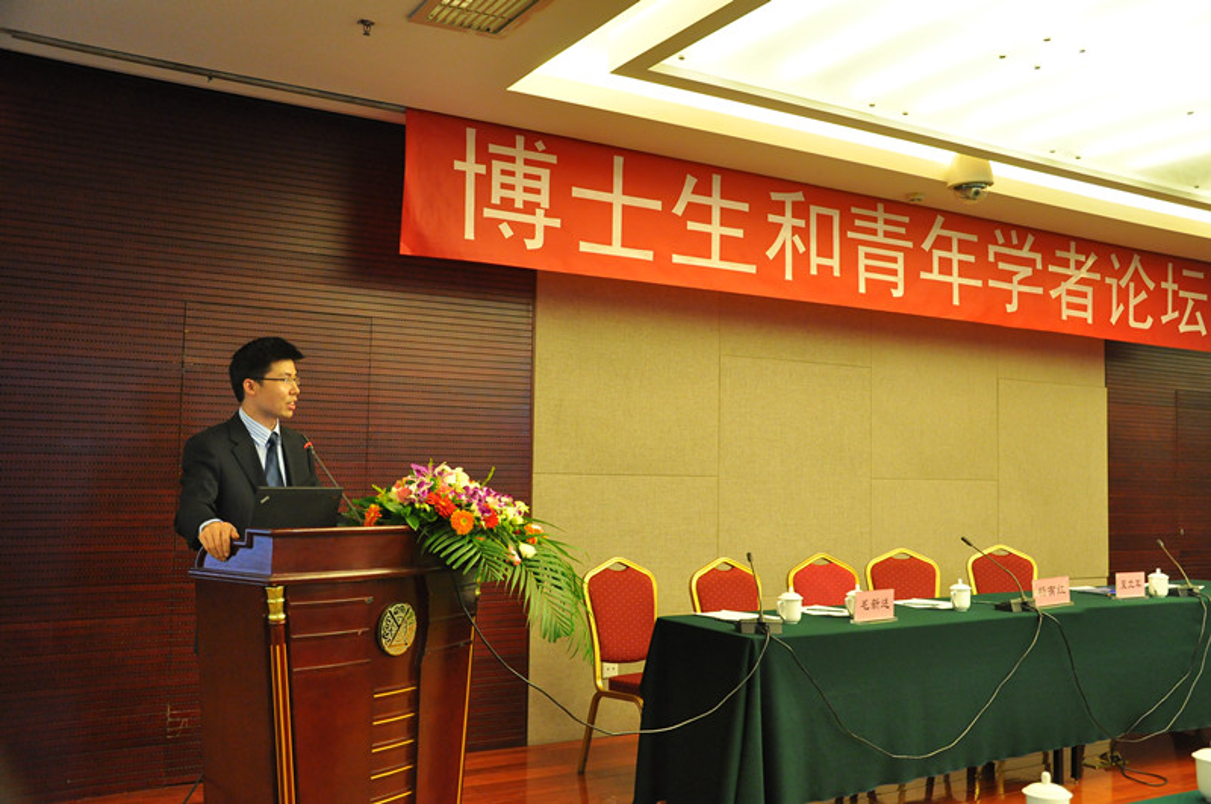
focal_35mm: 33
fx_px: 1109
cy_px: 402
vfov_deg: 39.9
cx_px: 606
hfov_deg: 57.3
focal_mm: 22
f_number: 3.8
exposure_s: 1/50
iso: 1250
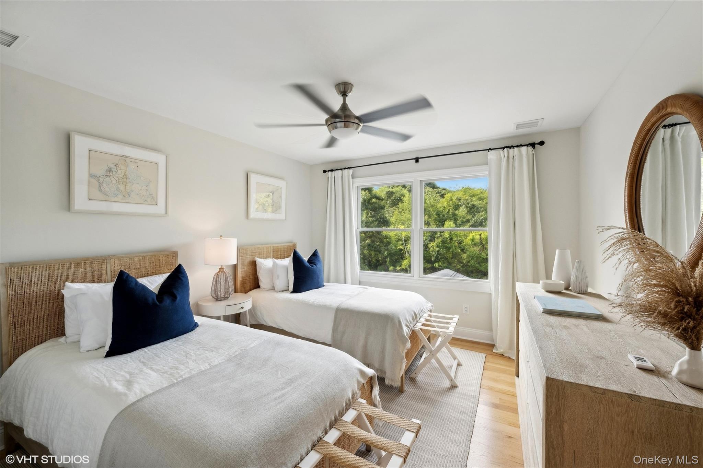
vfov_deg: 81.2
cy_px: 234
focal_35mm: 14
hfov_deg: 104.3
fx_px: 273
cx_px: 352
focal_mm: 14
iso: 800
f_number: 8
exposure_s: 1/125
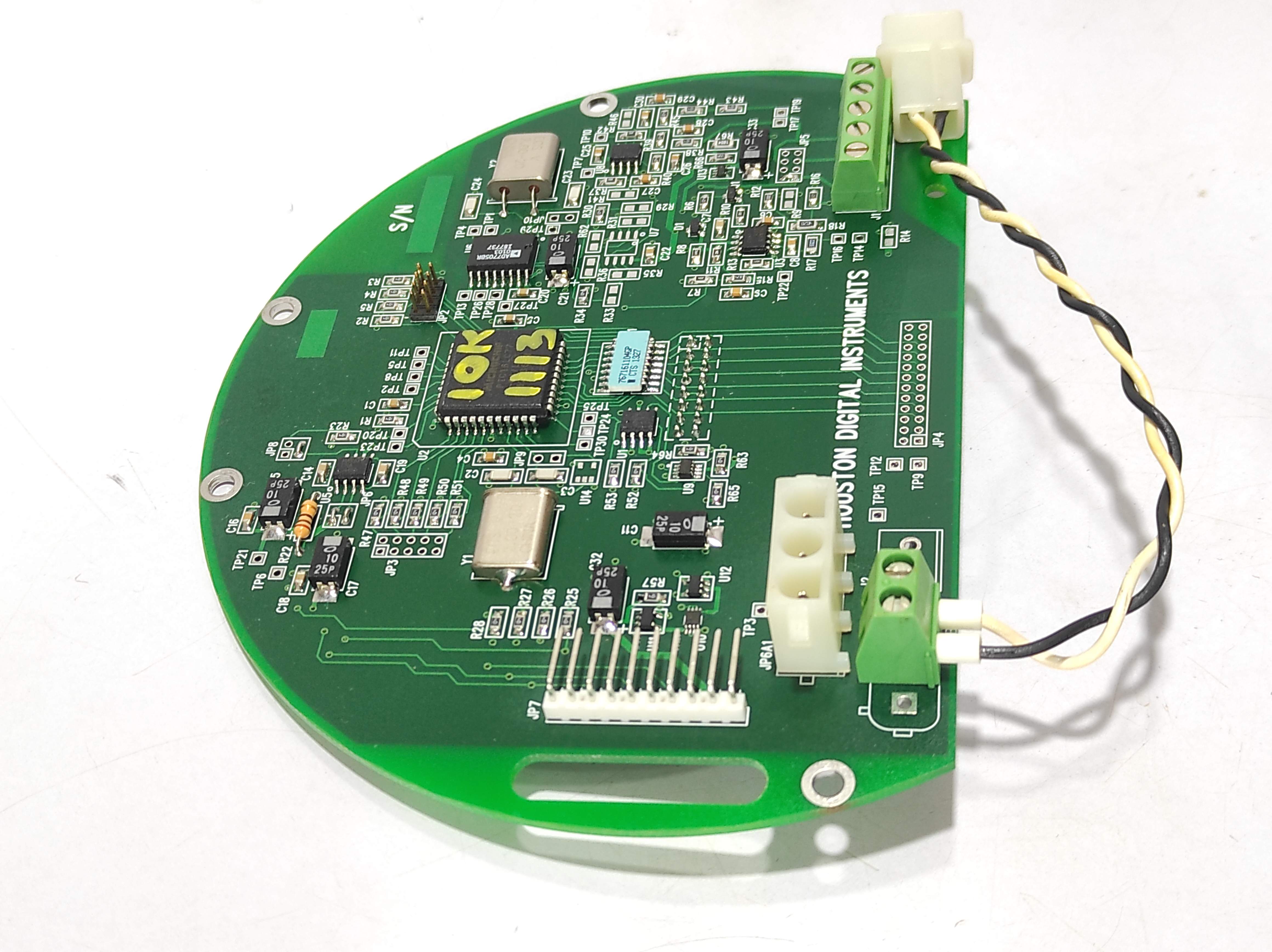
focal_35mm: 25
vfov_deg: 54.8
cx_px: 636
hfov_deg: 69.4
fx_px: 918
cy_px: 476
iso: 671
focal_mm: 5.43
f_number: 1.89
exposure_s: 1/33
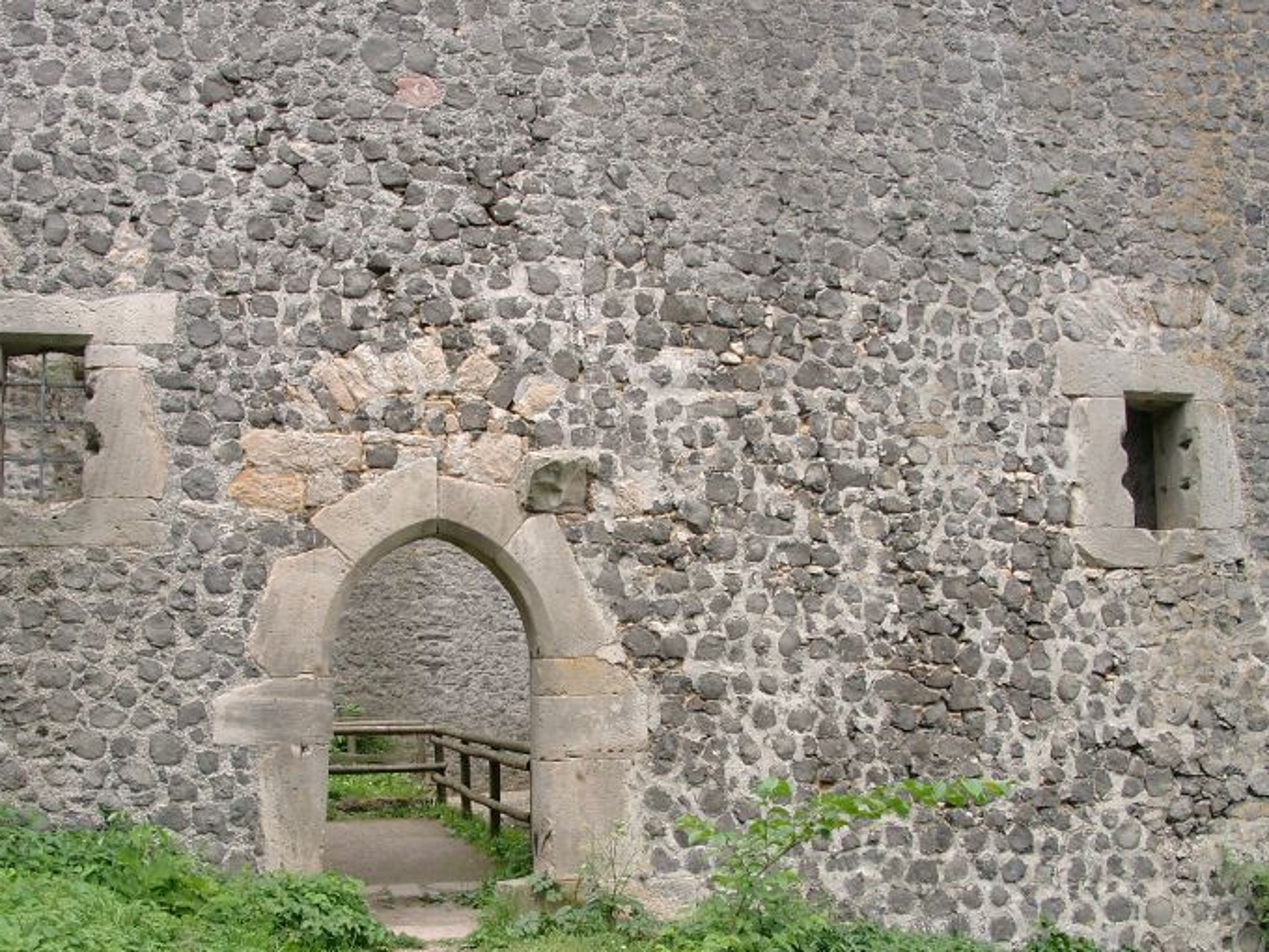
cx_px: 556
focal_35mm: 40
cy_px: 526
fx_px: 1466
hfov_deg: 46.7
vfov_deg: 35.9
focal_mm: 7.13
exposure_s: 1/167
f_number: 4
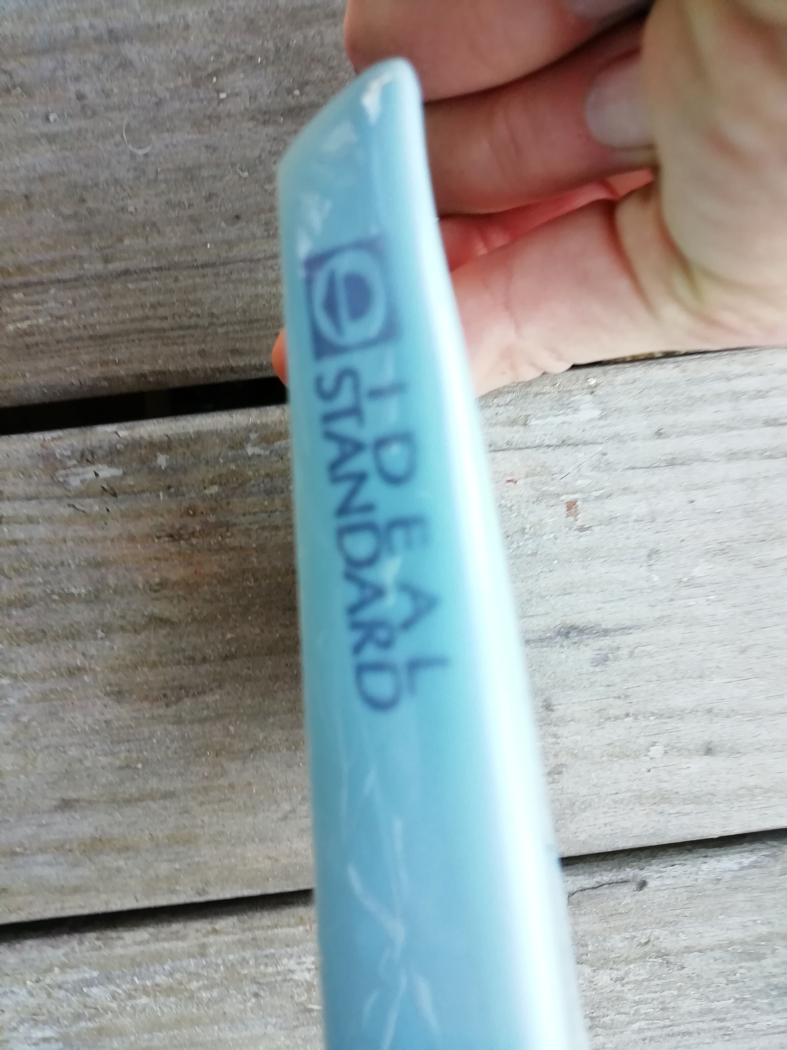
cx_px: 394
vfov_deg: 67.3
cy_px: 525
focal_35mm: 26
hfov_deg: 53.1
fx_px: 788
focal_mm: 3.21
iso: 100
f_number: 2.2
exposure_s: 1/50
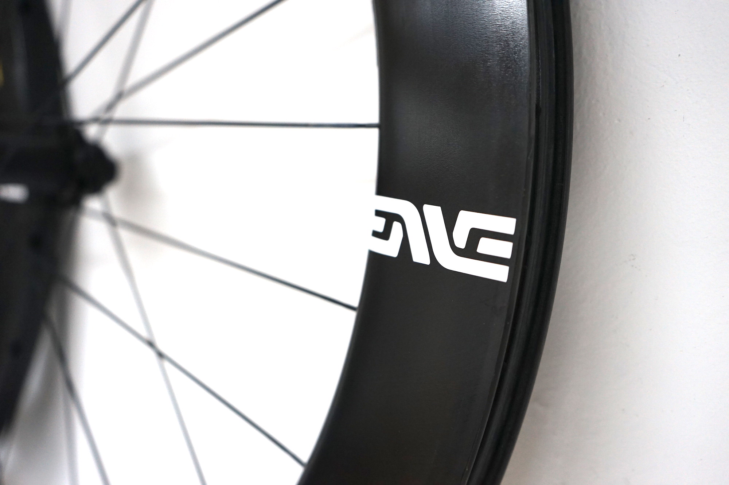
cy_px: 242
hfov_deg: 53.2
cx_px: 364
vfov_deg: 36.8
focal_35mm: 36
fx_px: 728
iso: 1600
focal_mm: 36
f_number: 4
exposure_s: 1/60
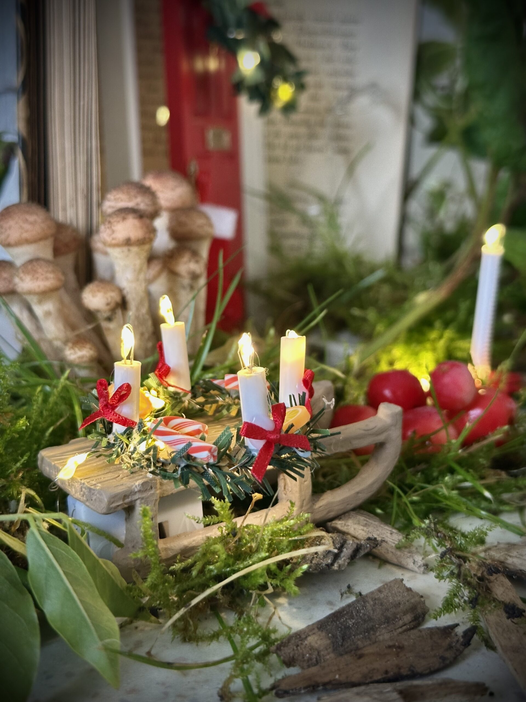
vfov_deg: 39.7
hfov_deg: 30.3
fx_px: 972
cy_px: 351
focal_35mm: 48
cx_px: 263
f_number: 1.78
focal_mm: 6.86
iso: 250
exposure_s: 1/60
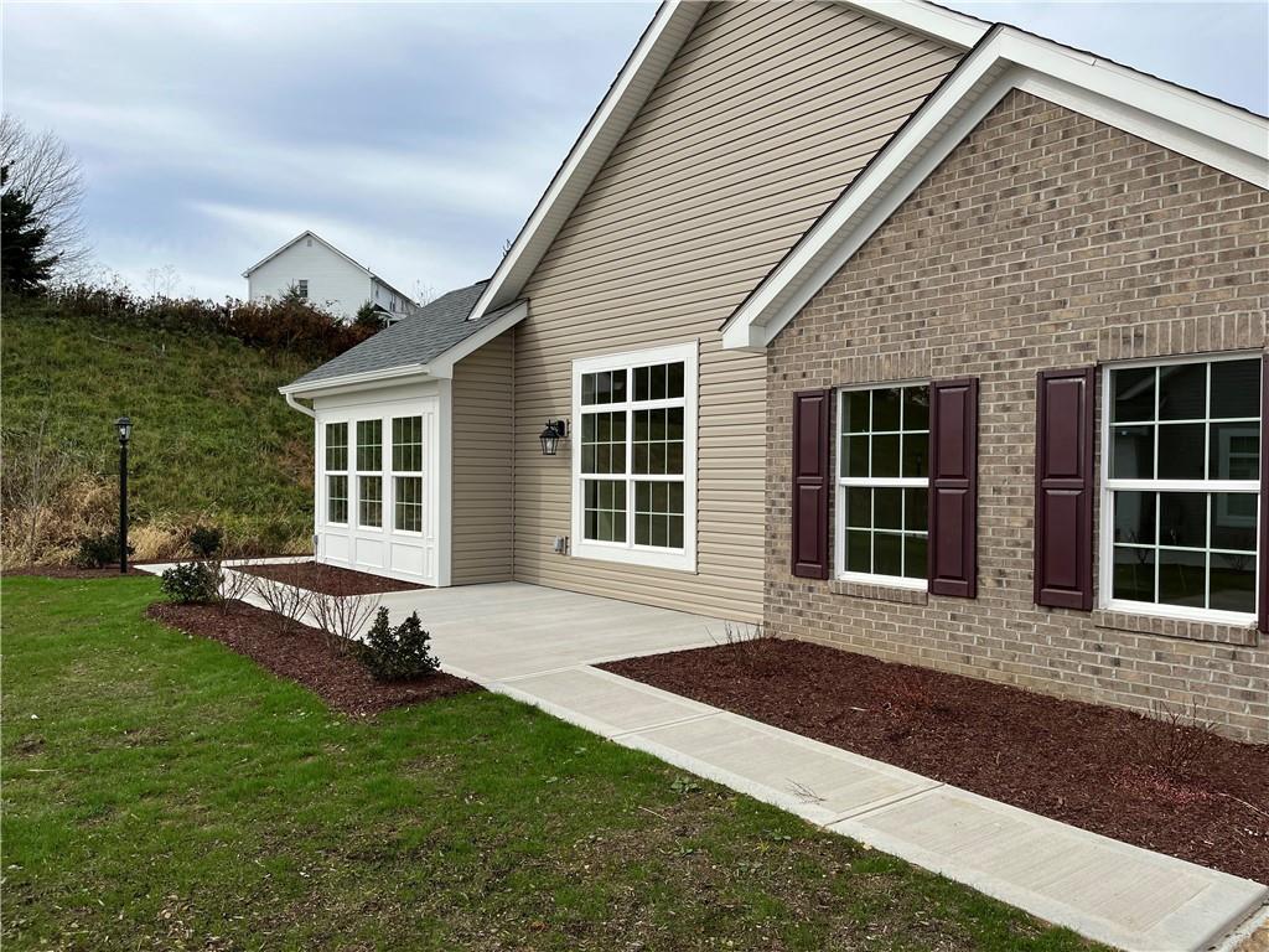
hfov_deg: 67.3
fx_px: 953
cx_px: 634
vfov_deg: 53.1
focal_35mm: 26
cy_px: 476
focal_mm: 5.1
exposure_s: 1/3311
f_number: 1.6
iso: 50
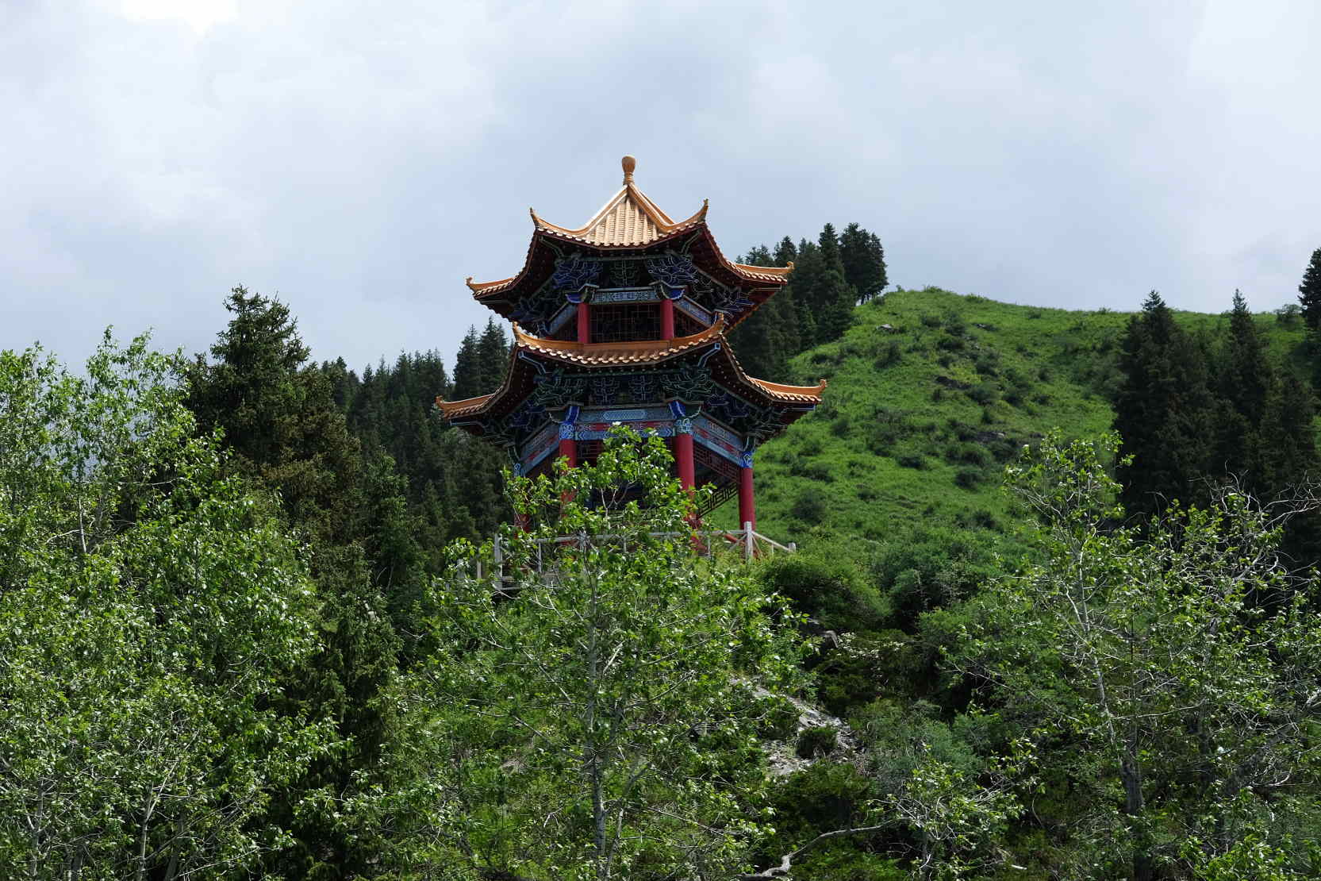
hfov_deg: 37.5
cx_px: 660
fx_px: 1945
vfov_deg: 25.5
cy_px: 440
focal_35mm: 53
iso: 200
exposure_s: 1/420
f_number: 5.6
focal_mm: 35
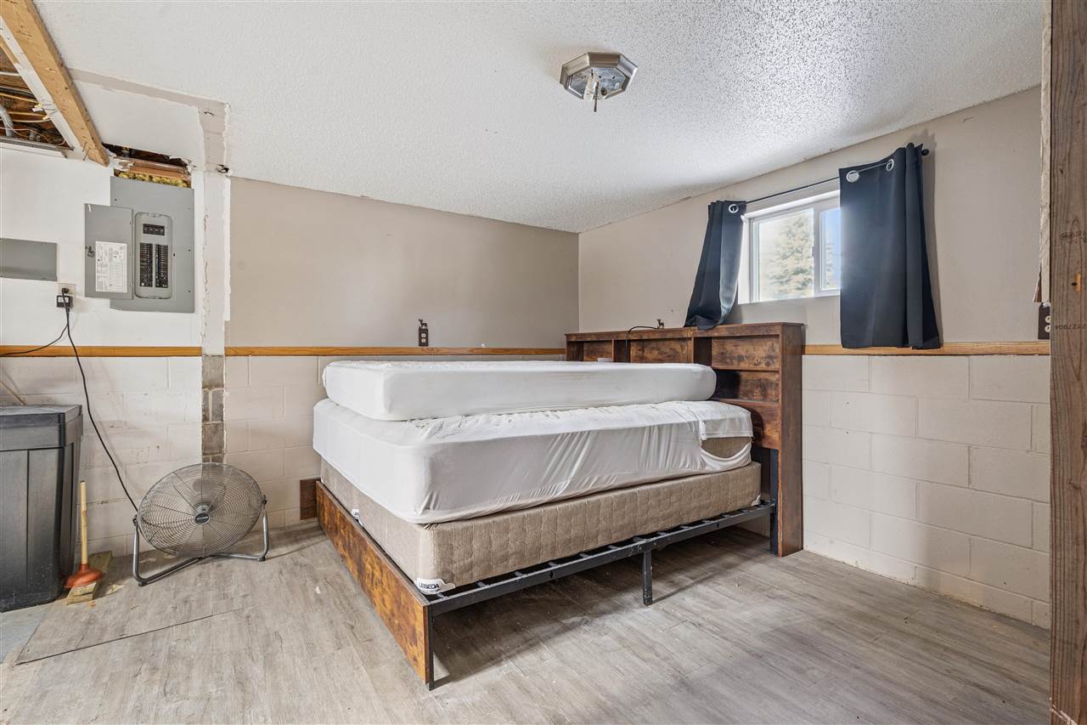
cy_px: 362
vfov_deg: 73.7
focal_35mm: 16
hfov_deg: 96.7
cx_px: 544
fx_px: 483
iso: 400
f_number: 9
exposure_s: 1/4
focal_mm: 16
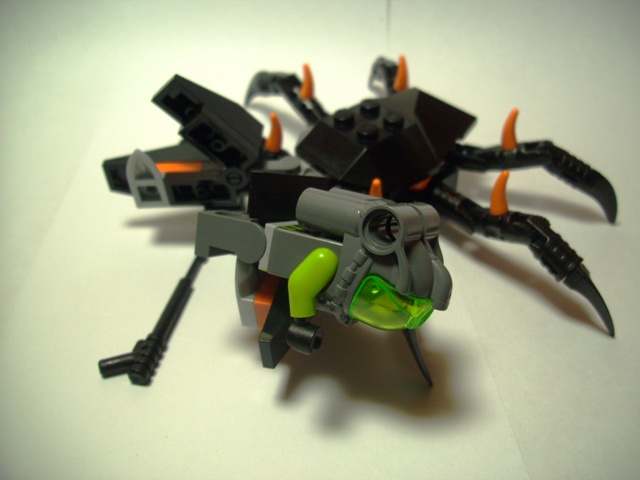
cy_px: 240
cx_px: 320
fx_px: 592
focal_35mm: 32
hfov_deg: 56.8
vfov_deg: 44.2
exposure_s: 1/60
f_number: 2.9
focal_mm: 5.7
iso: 80
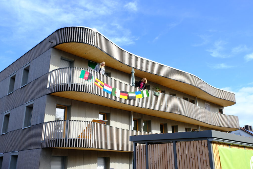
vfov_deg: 40.0
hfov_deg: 57.2
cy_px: 84
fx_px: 232
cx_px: 126
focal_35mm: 33
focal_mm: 22
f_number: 5.6
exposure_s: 1/300
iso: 200
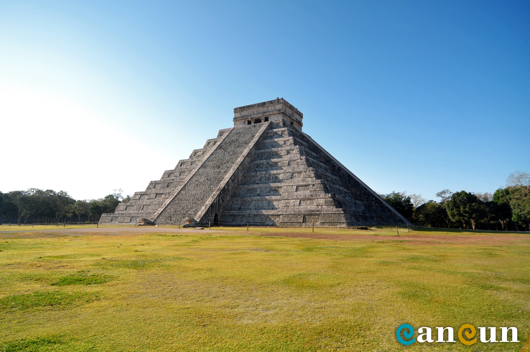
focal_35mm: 21
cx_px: 265
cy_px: 176
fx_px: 309
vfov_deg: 59.4
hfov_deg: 81.3
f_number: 4.5
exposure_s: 1/200
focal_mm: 14
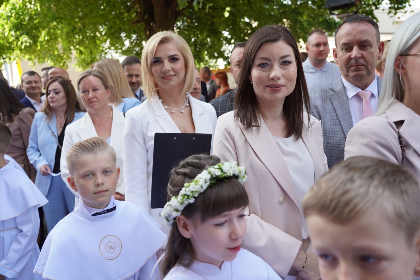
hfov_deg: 61.9
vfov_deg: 43.6
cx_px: 210
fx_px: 350
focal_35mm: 30
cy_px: 140
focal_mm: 30
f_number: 4
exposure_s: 1/160
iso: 200
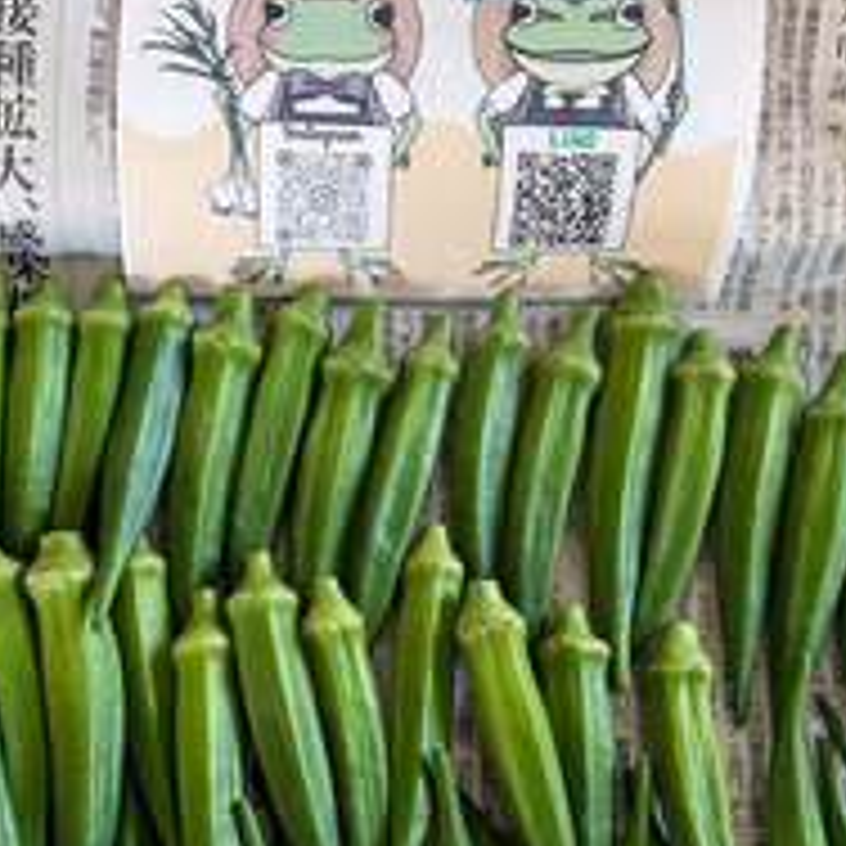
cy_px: 562
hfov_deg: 34.6
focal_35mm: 49
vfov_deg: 34.4
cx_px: 364
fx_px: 1355
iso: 160
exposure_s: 1/60
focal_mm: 4.25
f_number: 1.8
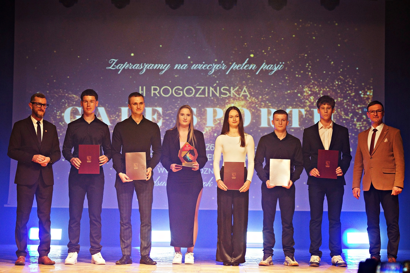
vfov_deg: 18.2
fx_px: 854
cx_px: 205
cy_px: 136
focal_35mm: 75
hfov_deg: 27.0
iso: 500
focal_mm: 50
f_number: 1.4
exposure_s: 1/250
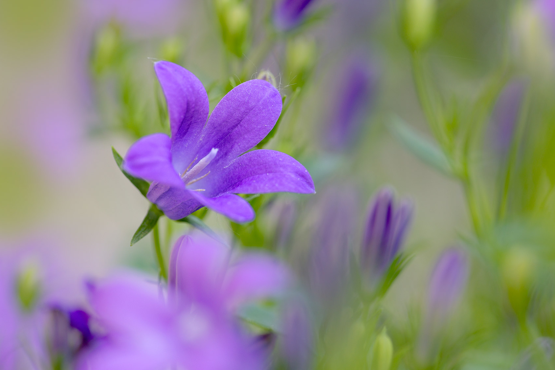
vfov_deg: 6.4
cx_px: 325
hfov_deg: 9.7
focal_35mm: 213
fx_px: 3283
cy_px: 173
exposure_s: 1/40
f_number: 6.3
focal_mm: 180
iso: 100
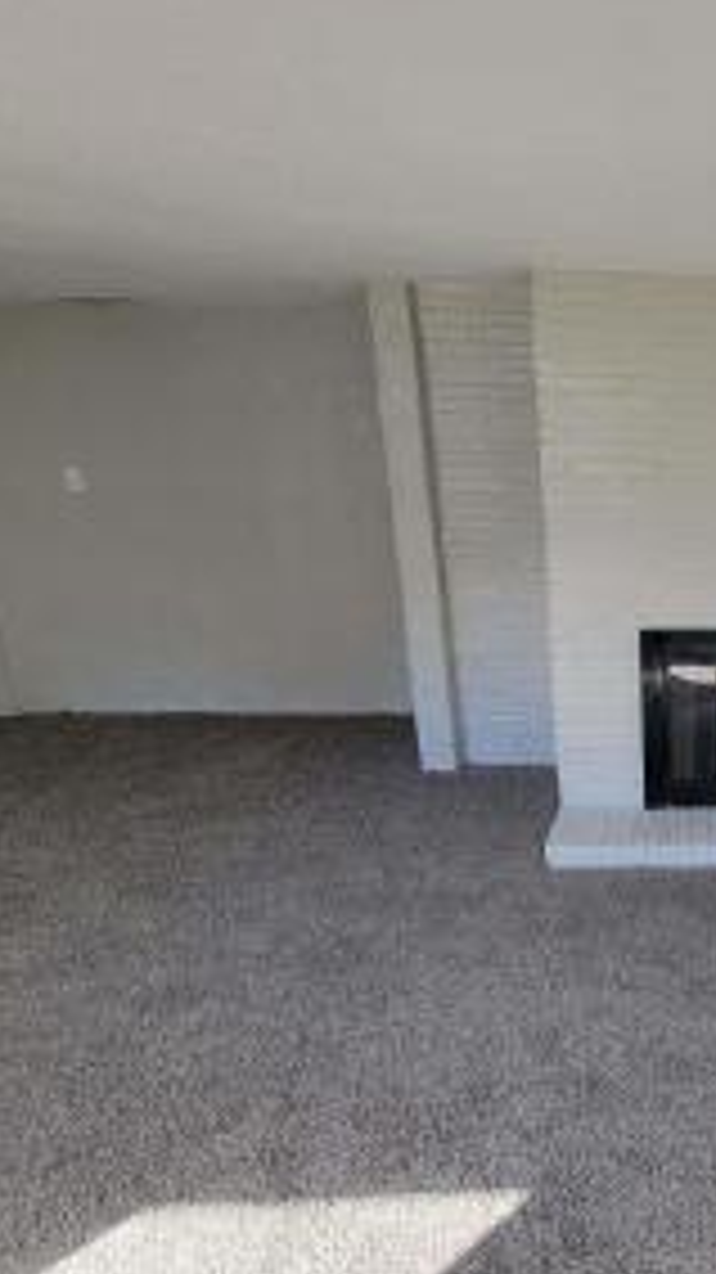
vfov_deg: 86.6
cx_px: 743
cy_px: 621
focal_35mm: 20
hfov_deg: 45.4
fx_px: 676
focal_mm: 2.2
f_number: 2.2
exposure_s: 1/60
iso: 50
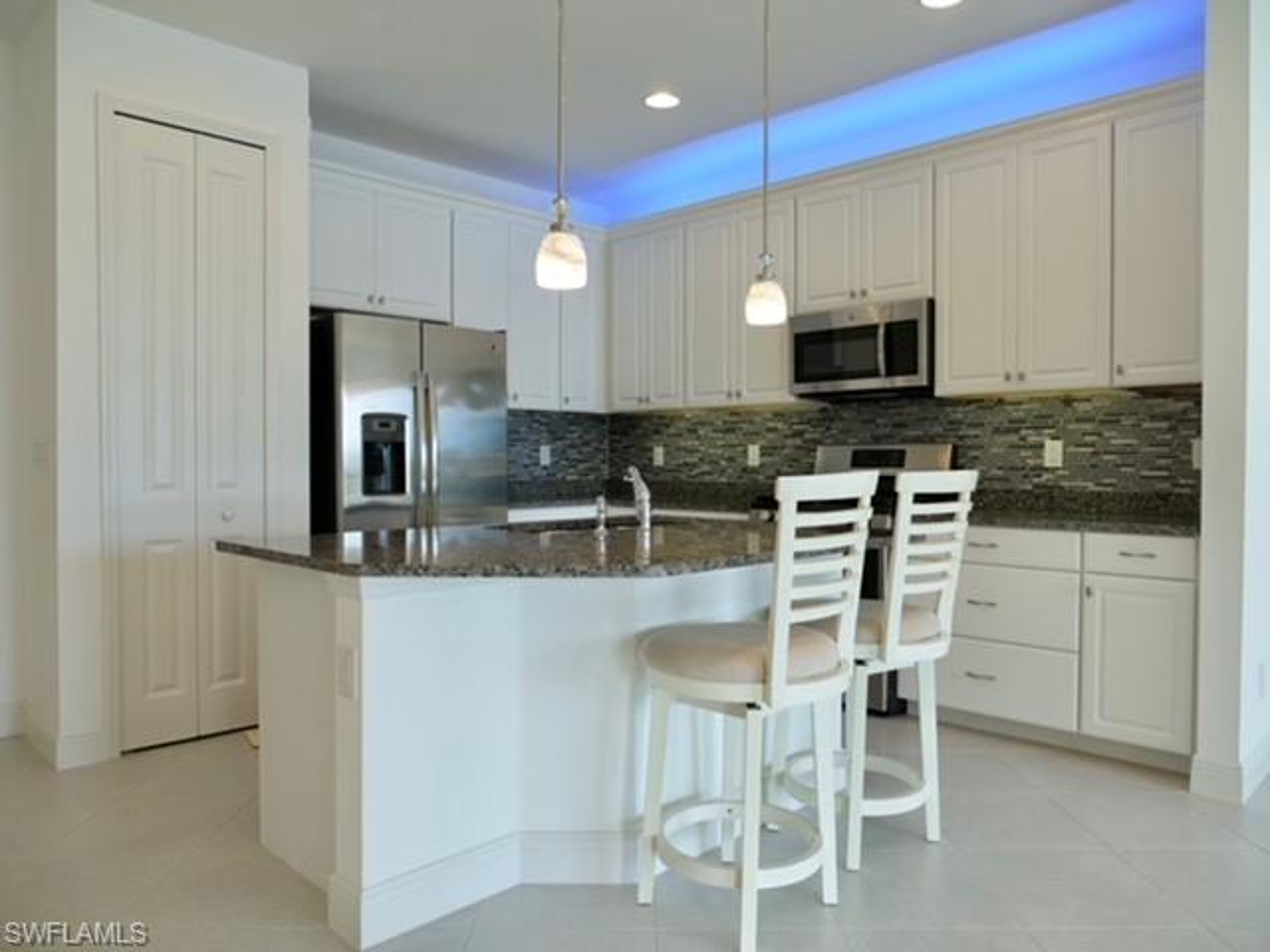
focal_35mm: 24
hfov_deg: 71.6
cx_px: 635
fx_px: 881
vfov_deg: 56.8
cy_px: 476
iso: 400
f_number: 4
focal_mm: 12
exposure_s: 1/100
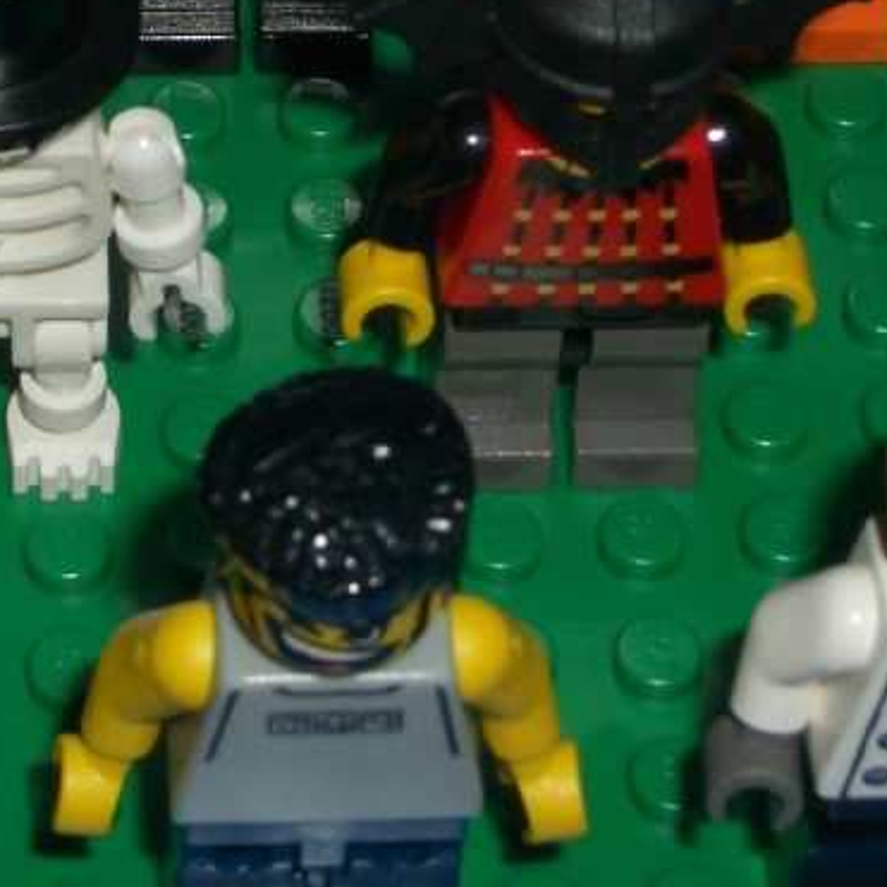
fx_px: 4928
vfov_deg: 10.2
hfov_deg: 10.2
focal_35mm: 170
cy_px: -108
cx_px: 100
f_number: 5.6
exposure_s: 1/60
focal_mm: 10.2
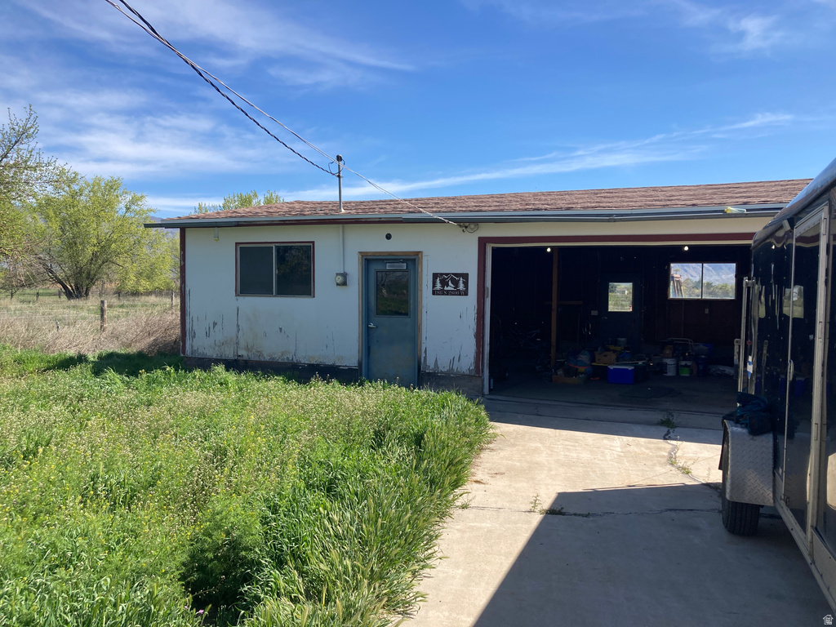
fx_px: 676
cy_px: 314
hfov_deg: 63.4
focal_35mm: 28
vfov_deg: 49.7
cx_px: 418
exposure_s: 1/1567
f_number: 1.8
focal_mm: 3.99
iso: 20
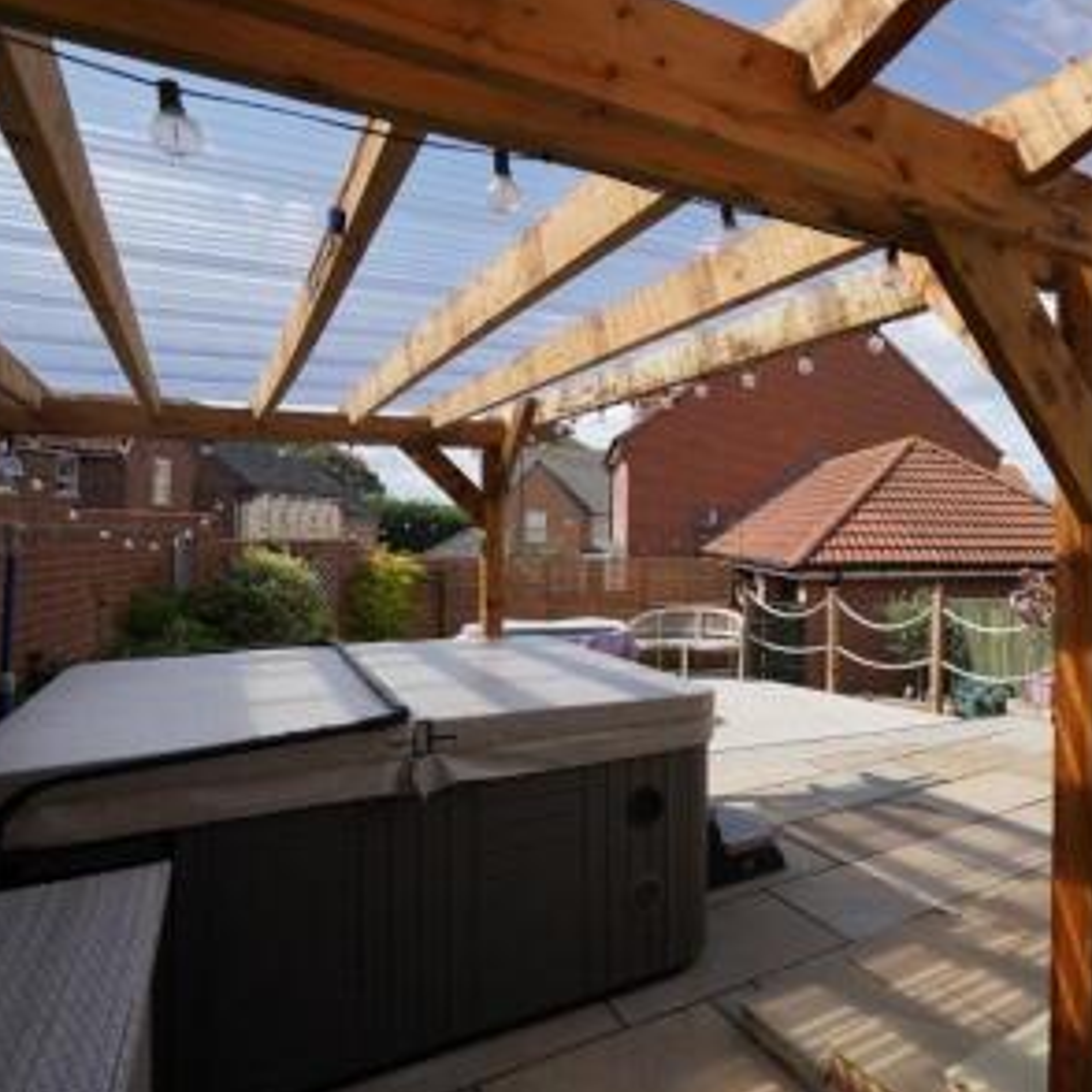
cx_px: 836
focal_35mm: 22
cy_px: 518
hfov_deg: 64.9
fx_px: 785
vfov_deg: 69.6
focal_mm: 16
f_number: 8
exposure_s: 1/1000
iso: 400
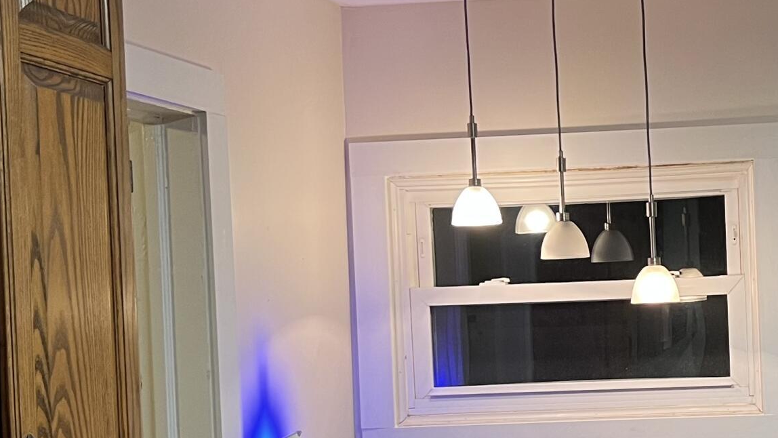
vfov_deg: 16.2
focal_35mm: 74
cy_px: 349
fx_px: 1527
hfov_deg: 27.3
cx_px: 737
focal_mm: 5.7
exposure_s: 1/60
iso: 160
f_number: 1.5
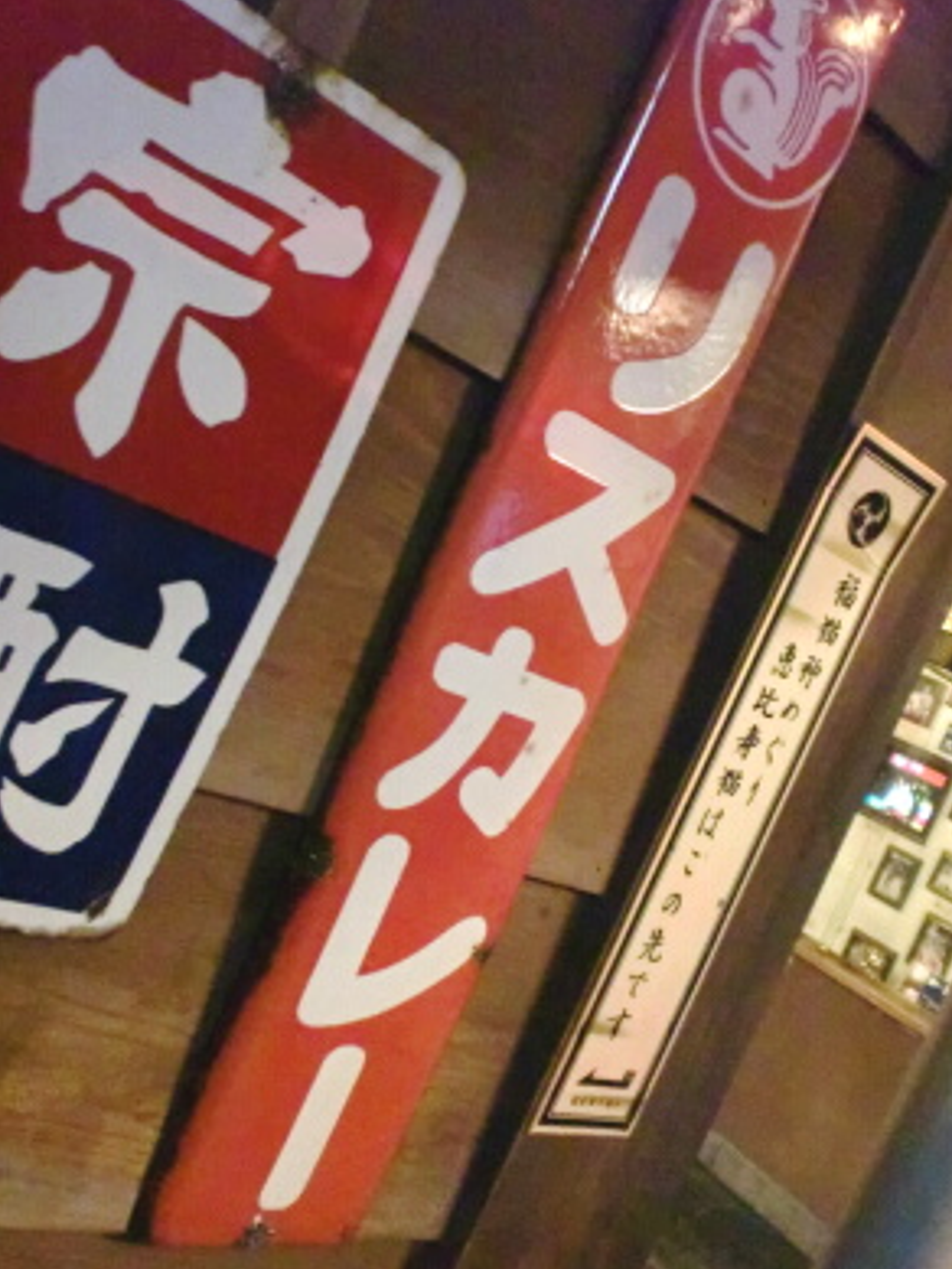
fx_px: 1319
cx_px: 486
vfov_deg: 51.3
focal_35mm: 36
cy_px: 620
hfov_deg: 39.7
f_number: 3.1
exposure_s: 1/25
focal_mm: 6.3
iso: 1600
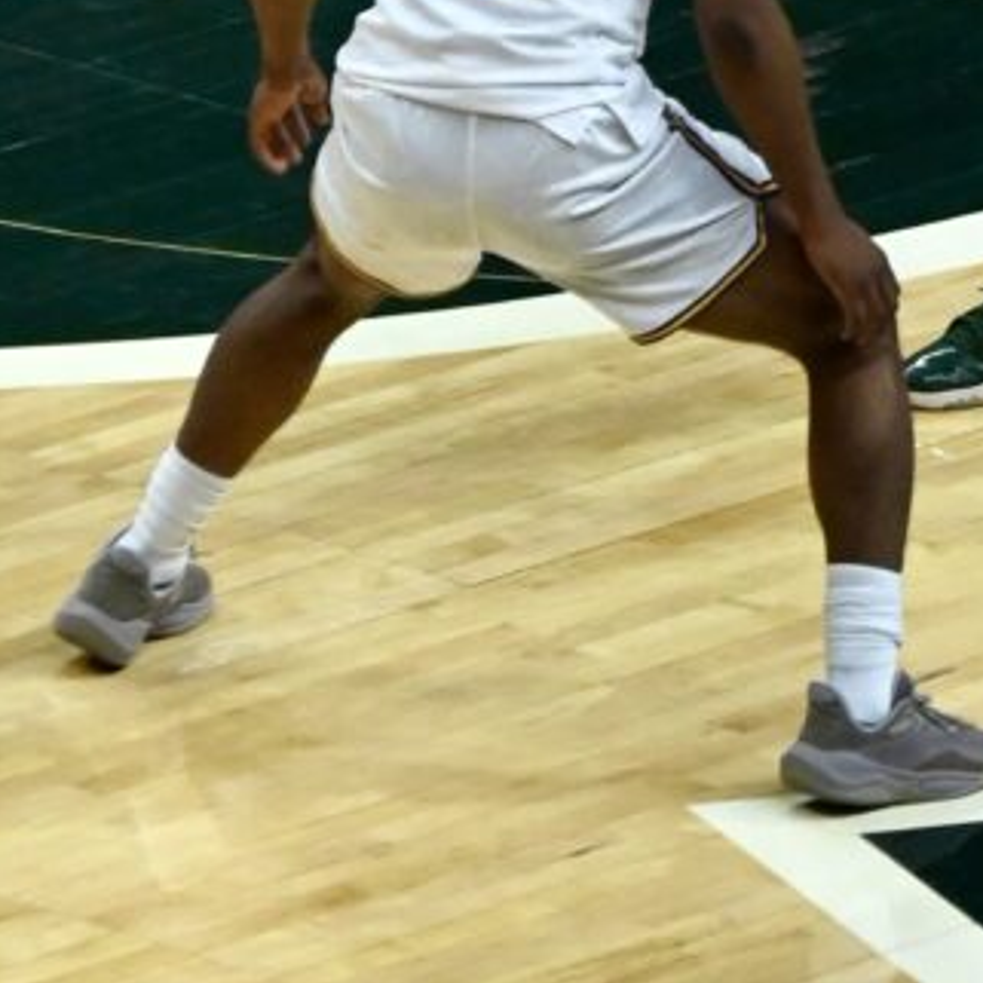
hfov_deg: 3.2
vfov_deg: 3.2
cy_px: -239
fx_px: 17445
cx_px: 887
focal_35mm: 543
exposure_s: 1/1000
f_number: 6.3
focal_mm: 200
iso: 5000
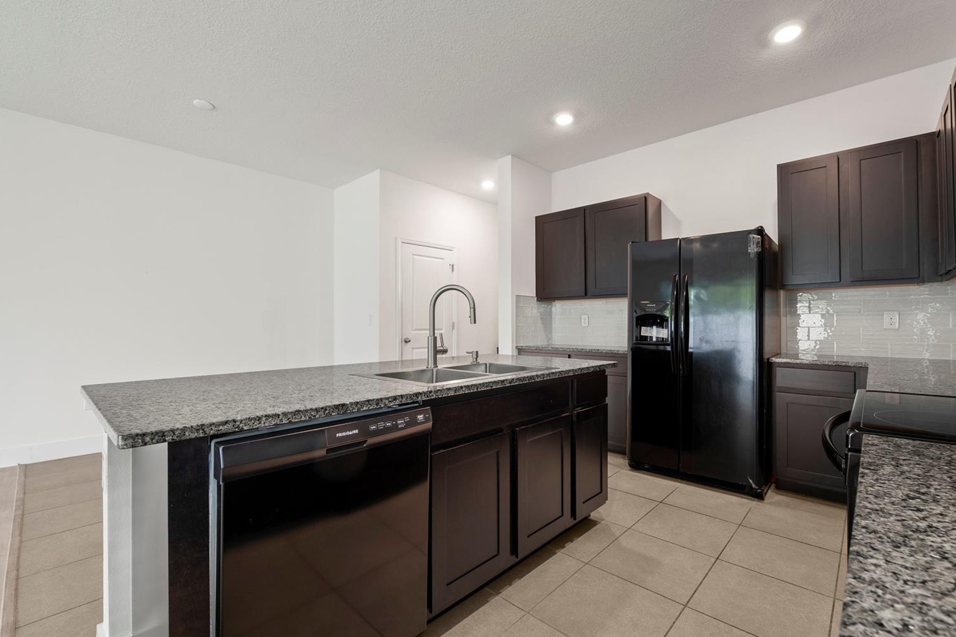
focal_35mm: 15
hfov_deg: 100.3
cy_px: 311
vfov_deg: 77.3
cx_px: 505
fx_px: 398
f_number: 8
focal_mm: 14
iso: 250
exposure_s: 1
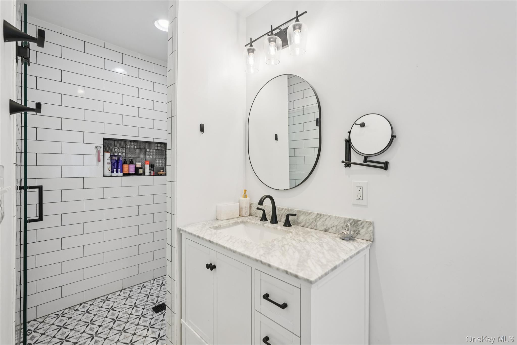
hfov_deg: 95.0
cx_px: 258
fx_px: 237
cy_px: 172
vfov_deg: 72.0
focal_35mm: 16
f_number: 8
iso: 200
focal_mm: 16.5
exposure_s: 1/30
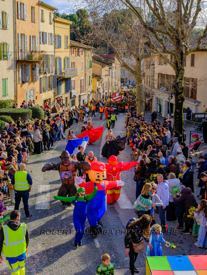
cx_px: 104
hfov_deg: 32.9
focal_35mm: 44
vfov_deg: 42.9
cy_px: 138
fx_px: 351
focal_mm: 55
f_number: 10
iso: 320
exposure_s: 1/100
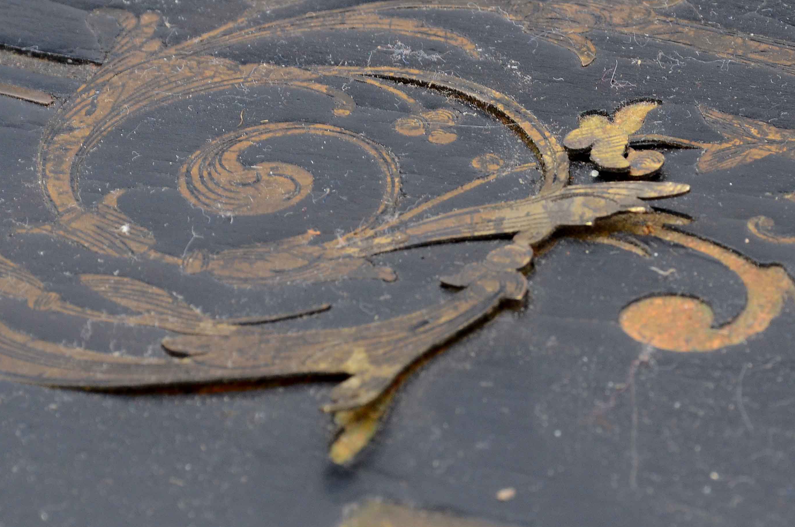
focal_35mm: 311
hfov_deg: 6.6
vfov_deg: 4.4
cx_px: 584
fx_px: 6854
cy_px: 244
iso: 400
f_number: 16
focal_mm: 116
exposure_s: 1/80
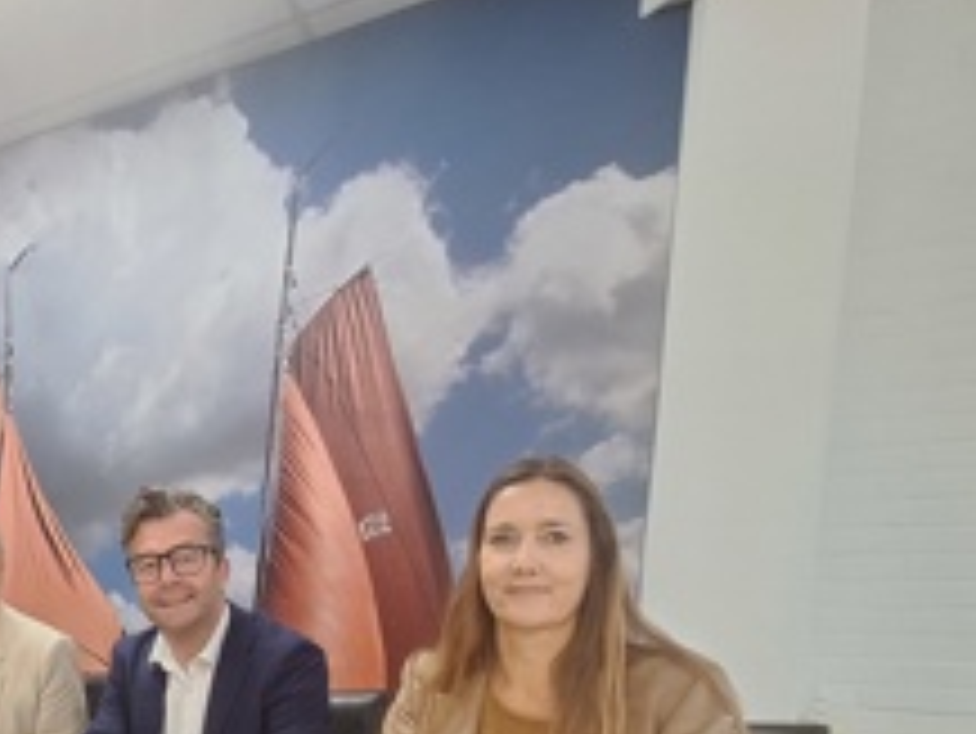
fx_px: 762
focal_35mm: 27
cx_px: 45
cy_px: 666
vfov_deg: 46.2
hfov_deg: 54.1
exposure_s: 1/33
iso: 160
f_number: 2.2
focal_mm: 1.74
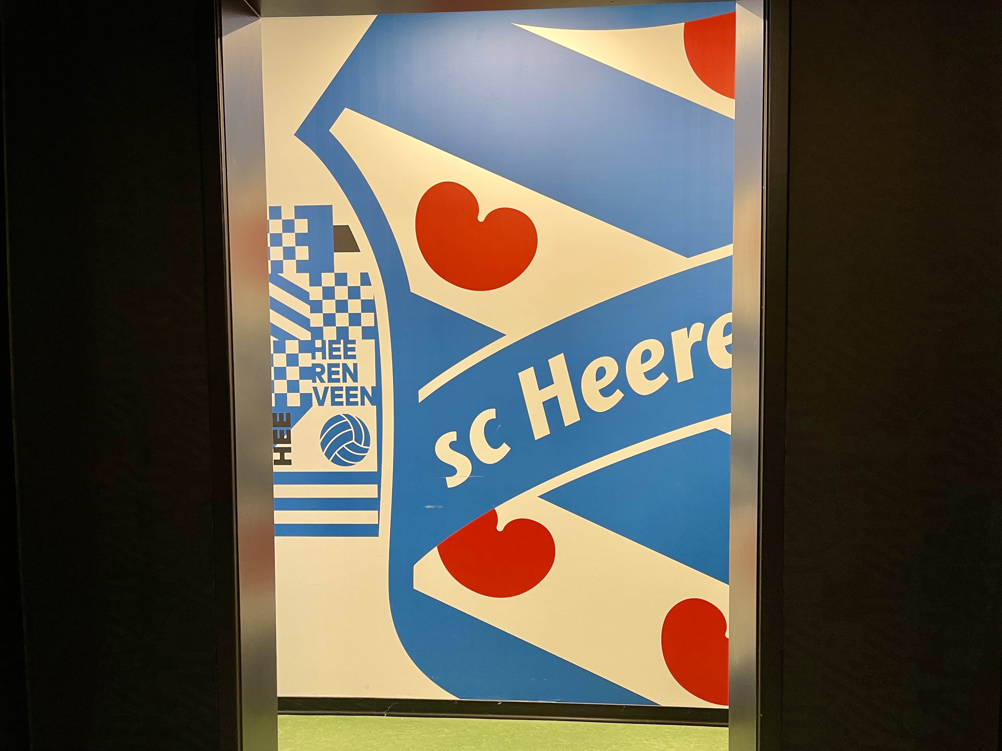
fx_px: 724
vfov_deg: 54.9
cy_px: 376
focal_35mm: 25
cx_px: 501
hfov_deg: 69.4
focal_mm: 5.1
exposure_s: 1/50
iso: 100
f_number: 1.6
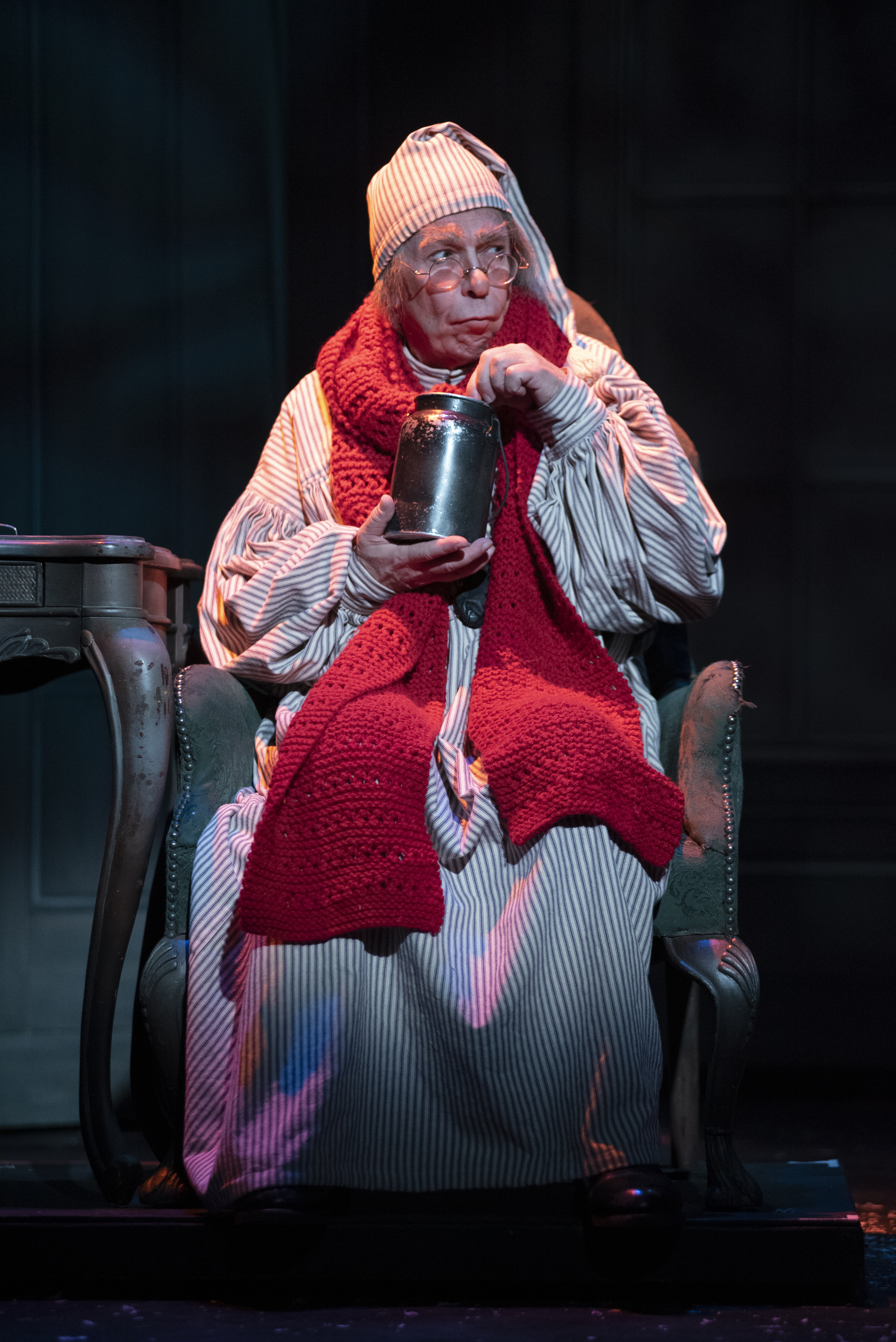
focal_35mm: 125
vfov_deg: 16.4
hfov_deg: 11.0
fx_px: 4662
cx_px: 448
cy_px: 671
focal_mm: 125
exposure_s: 1/200
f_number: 3.2
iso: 4000
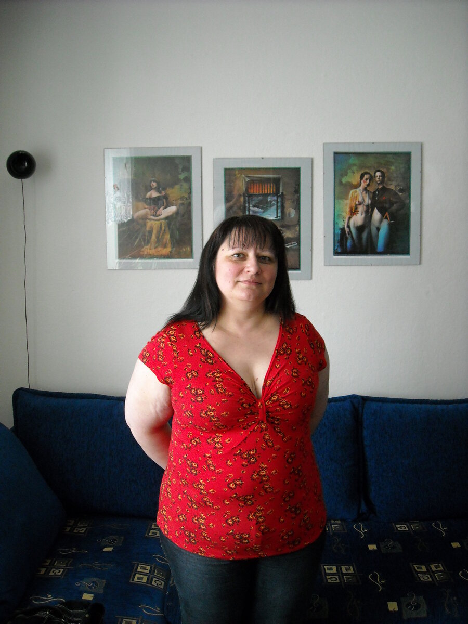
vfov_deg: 52.6
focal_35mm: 35
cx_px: 234
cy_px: 312
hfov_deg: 40.7
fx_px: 631
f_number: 2.8
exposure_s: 1/60
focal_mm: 5.7
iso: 400
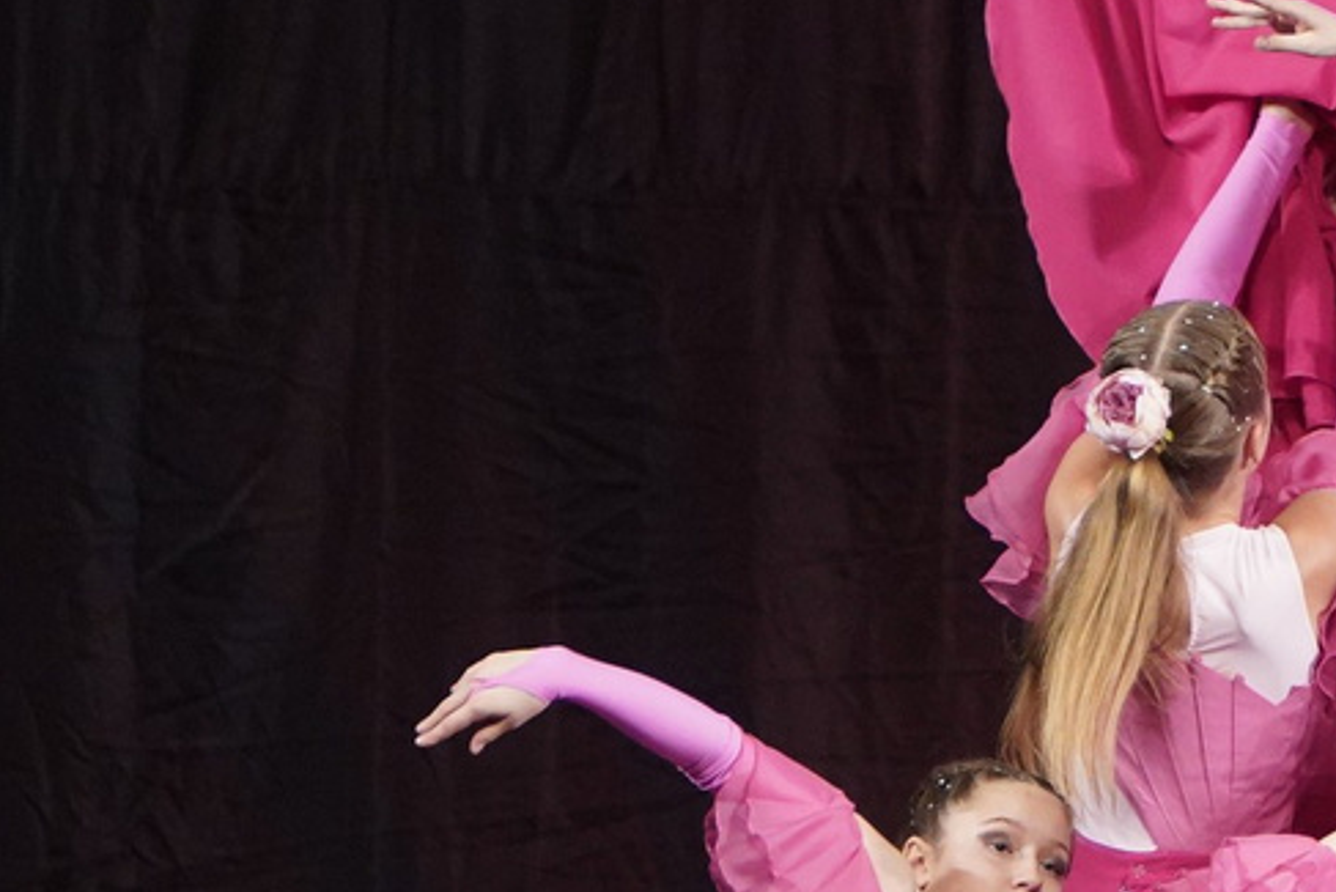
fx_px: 23423
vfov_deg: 2.2
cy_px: 106
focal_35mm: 631
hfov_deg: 3.3
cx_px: 1270
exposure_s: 1/500
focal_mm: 120
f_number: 2.8
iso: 2000
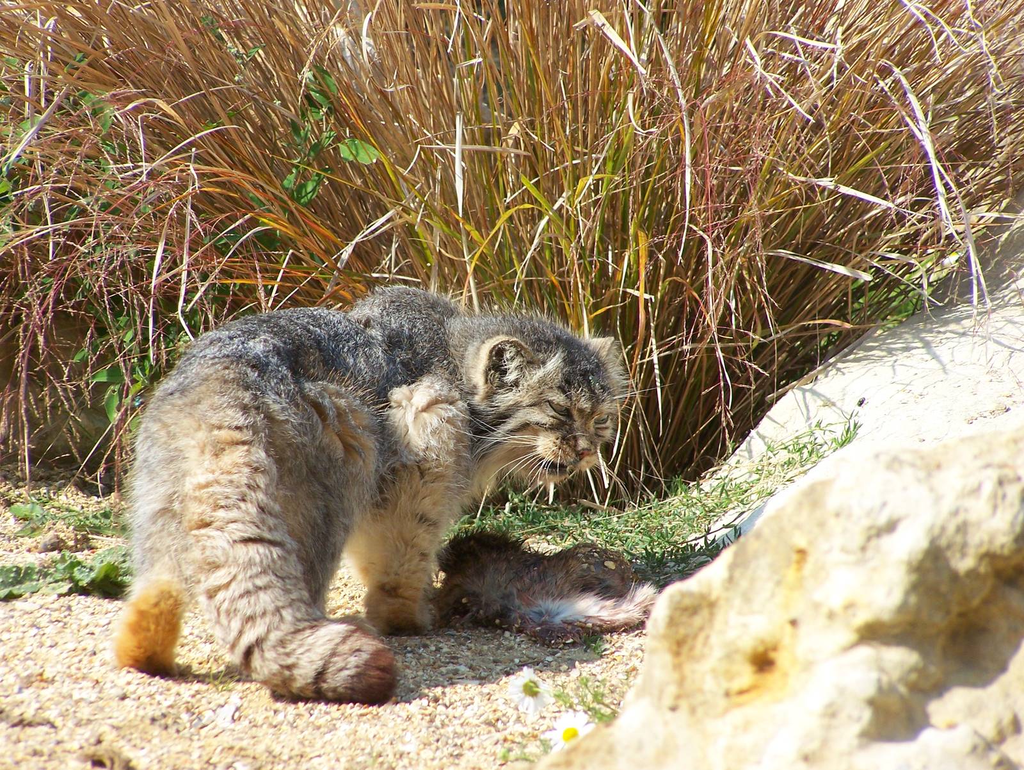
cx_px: 512
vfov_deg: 4.7
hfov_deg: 6.2
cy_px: 385
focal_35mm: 317
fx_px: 9383
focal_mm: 52.6
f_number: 3.4
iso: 100
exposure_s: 1/800
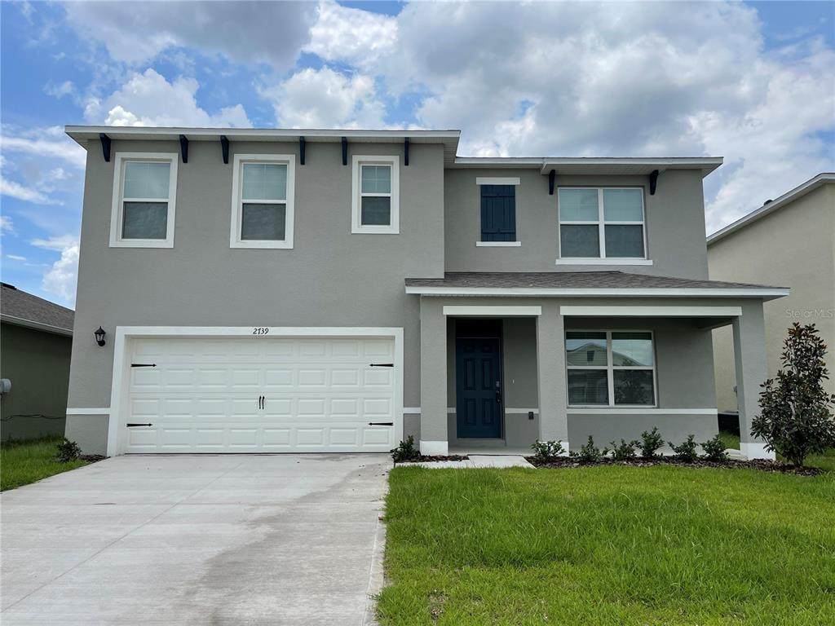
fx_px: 627
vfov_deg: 53.1
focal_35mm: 26
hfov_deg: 67.3
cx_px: 418
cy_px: 313
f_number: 1.6
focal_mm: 5.1
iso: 32
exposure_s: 1/4717
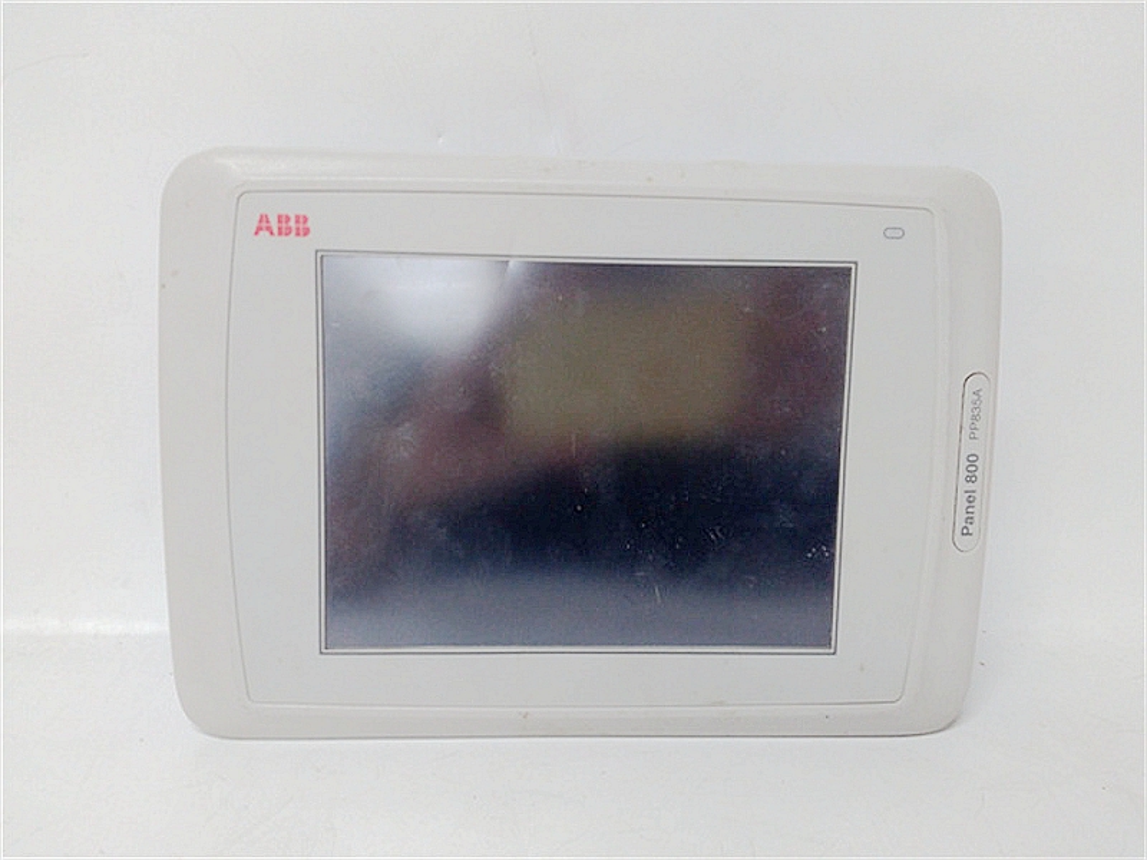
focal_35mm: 27
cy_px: 430
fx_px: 895
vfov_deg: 51.4
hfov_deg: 65.3
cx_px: 574
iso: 238
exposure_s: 1/33
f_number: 2
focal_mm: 3.79
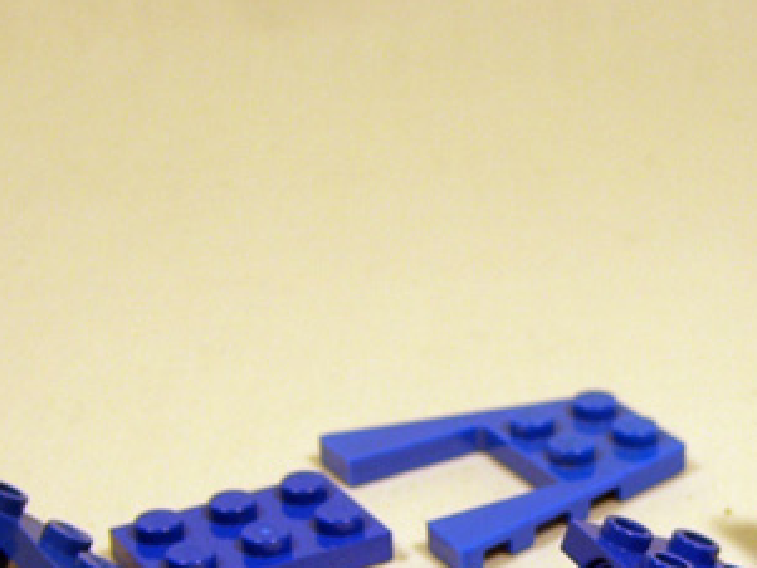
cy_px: 651
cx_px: 591
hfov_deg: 19.3
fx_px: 2210
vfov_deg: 14.3
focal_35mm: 101
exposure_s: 1/100
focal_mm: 7.9
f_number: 2.8
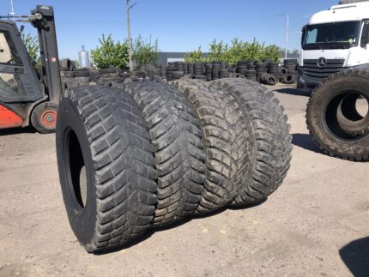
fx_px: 299
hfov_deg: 63.4
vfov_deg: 49.8
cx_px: 184
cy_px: 138
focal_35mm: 28
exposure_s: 1/1245
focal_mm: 3.99
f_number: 1.8
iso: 20
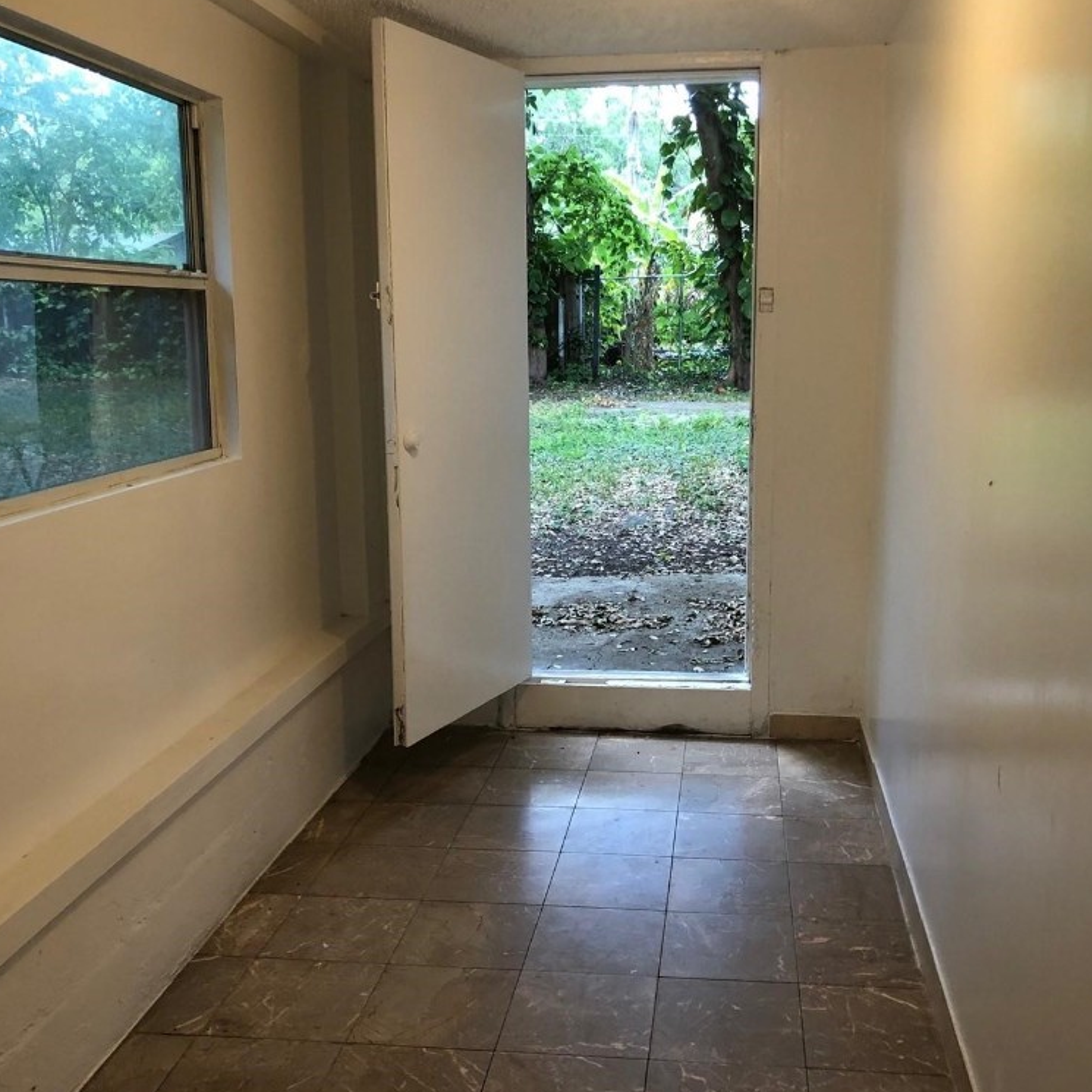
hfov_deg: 48.3
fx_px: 1213
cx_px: 617
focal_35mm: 34
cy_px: 550
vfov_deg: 48.5
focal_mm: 3.99
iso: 25
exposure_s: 1/30
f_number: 1.8
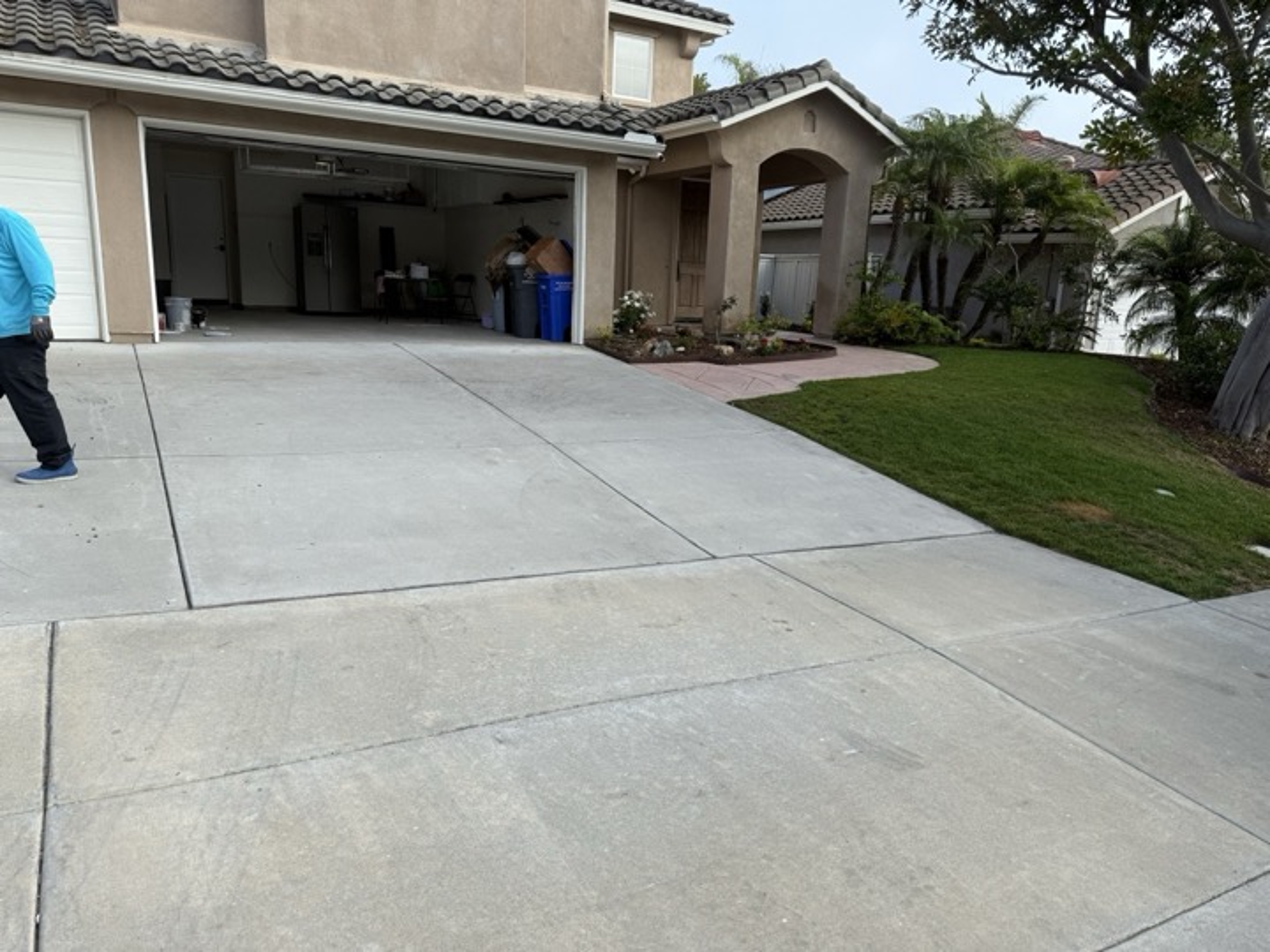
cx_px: 635
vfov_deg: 56.8
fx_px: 881
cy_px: 476
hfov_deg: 71.6
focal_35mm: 24
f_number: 1.78
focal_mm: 6.76
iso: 80
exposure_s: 1/1005
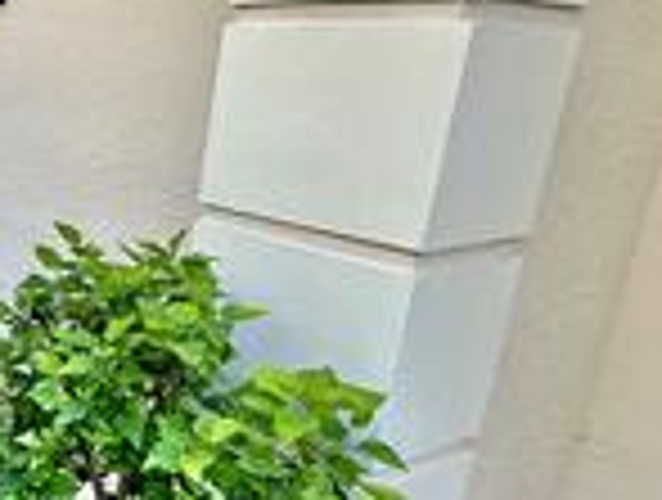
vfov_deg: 37.8
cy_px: 212
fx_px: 728
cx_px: -198
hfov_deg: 34.5
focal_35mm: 38
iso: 40
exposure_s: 1/292
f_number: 2.2
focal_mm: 2.22
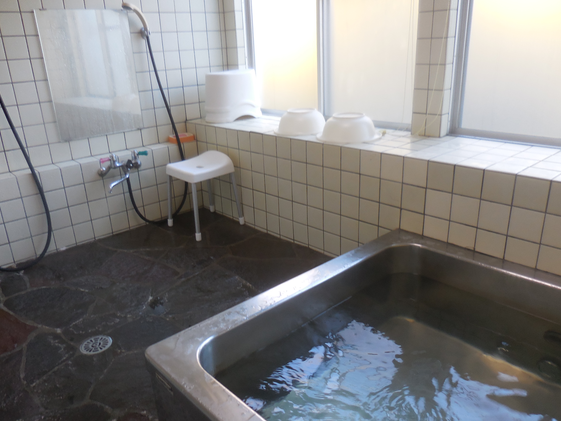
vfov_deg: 49.7
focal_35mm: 28
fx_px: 454
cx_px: 275
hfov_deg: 63.4
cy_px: 222
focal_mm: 4.5
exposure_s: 1/30
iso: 160
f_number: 3.3
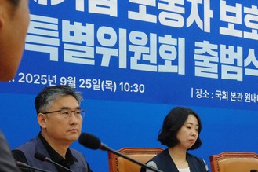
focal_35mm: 93
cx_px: 210
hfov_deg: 21.6
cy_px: 149
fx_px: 666
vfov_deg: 14.6
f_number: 7.1
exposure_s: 1/200
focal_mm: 34.3
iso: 2500
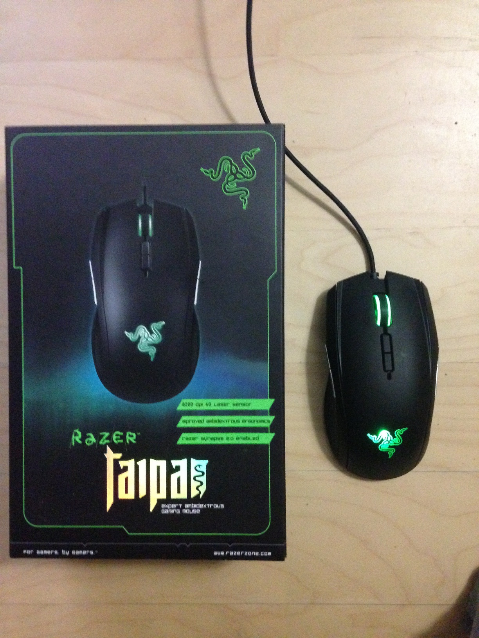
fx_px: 609
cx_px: 240
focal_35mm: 33
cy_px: 319
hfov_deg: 42.9
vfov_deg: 55.4
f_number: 2.4
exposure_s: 1/15
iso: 800
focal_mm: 4.12
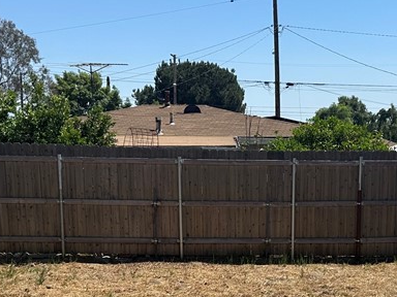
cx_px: 249
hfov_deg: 30.1
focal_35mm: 64
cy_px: 252
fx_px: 734
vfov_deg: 22.5
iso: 80
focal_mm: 6.86
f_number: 1.78
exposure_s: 1/5000
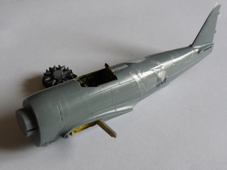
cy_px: 85
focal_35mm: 50
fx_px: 328
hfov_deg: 38.2
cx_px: 114
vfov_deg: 29.1
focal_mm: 5
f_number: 2.8
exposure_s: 1/30
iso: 160
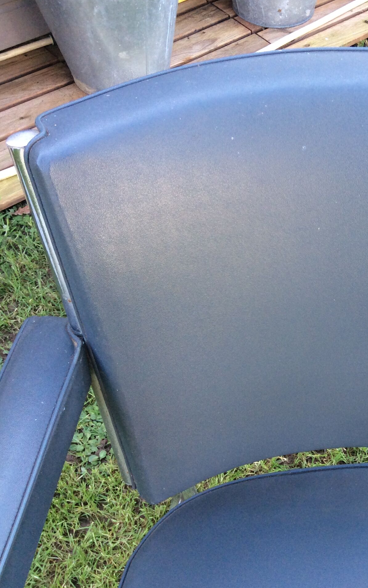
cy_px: 295
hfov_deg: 26.8
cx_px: 345
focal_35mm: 46
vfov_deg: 43.5
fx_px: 738
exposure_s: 1/100
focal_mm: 3.3
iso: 50
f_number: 2.4
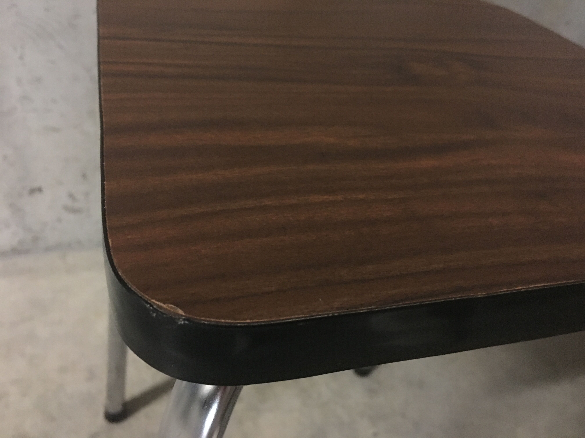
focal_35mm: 29
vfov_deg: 48.2
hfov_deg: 61.7
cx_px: 292
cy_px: 219
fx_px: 490
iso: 100
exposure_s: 1/4
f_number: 2.2
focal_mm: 4.15
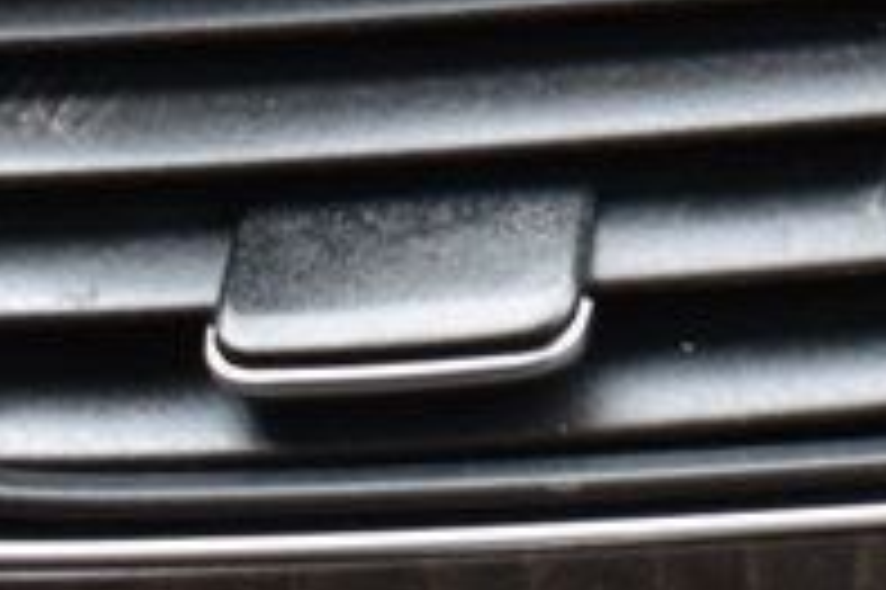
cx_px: 1574
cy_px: -784
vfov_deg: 7.2
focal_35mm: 180
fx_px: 4416
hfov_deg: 10.8
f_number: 6.3
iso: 400
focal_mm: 23
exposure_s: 1/20
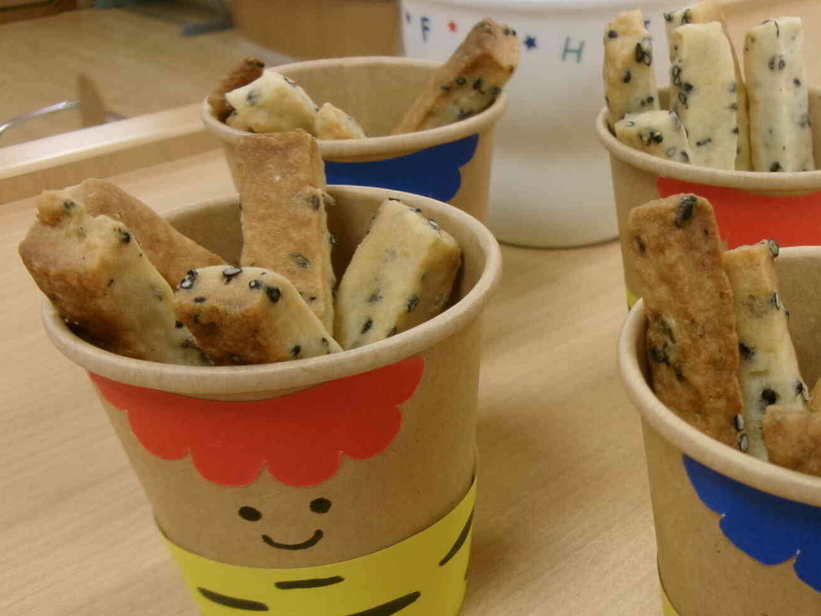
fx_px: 1043
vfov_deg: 32.6
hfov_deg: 41.9
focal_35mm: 44
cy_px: 403
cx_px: 593
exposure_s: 1/50
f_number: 3.9
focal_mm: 5.1
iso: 100
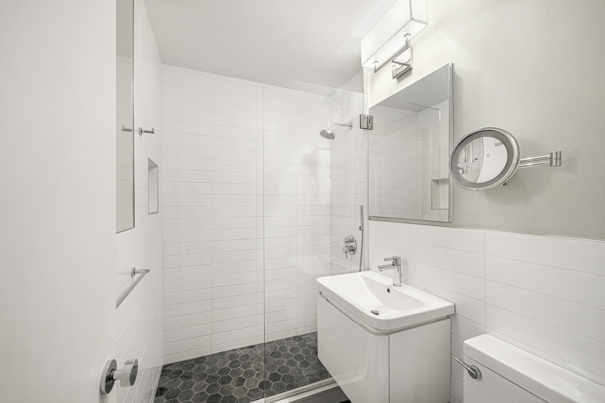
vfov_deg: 81.2
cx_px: 302
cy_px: 202
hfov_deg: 104.3
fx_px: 235
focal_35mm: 14
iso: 500
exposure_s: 1/2
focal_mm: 14
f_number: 11
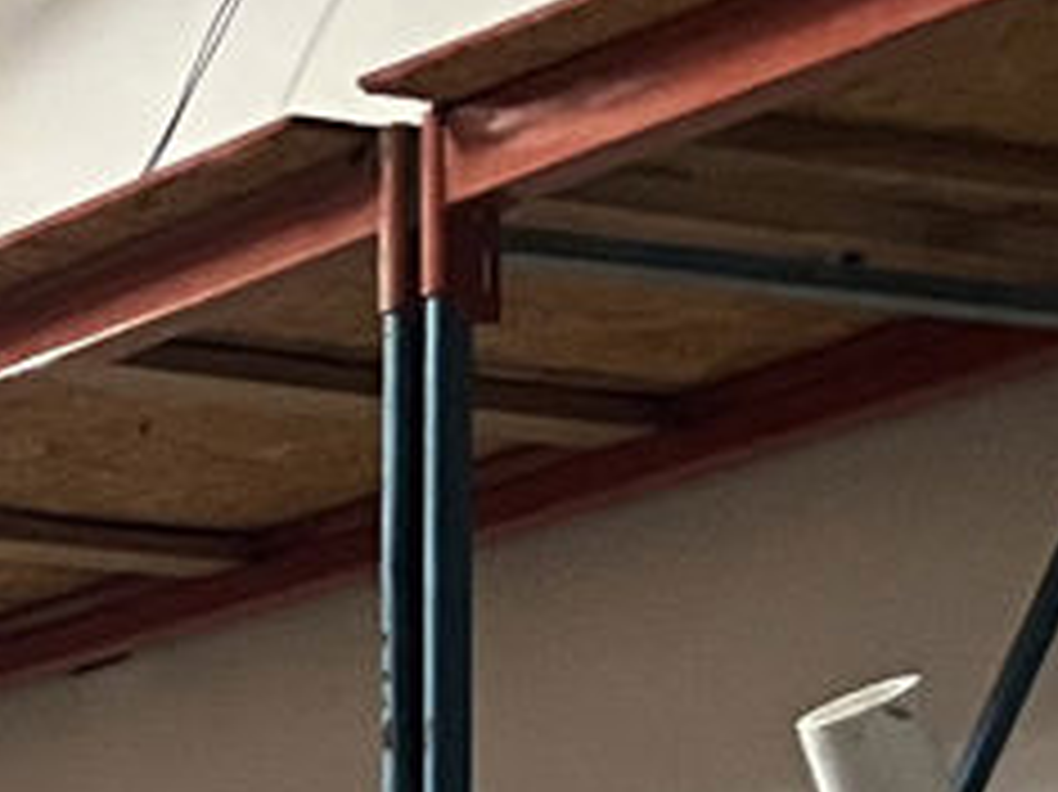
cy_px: 2110
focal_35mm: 177
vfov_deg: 7.6
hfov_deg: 10.2
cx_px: -1157
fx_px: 5407
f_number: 1.6
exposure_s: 1/40
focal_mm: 5.1
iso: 500
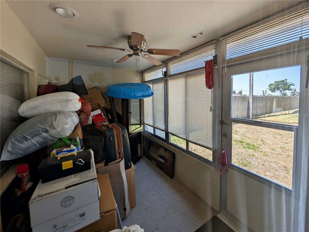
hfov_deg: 110.5
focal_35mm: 12
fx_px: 107
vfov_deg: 94.6
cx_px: 154
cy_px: 116
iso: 48
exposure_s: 1/783
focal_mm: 2.02
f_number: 1.7
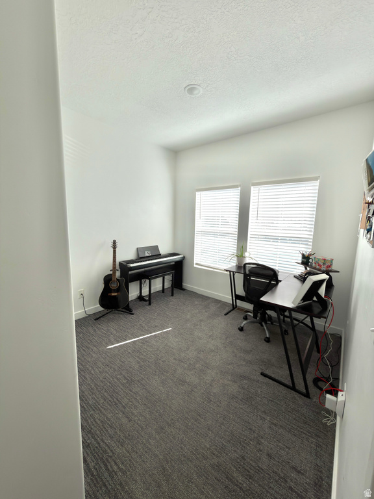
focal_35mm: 14
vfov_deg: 102.1
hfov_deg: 85.7
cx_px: 187
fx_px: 202
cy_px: 250
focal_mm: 2.22
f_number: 2.2
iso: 25
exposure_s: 1/172
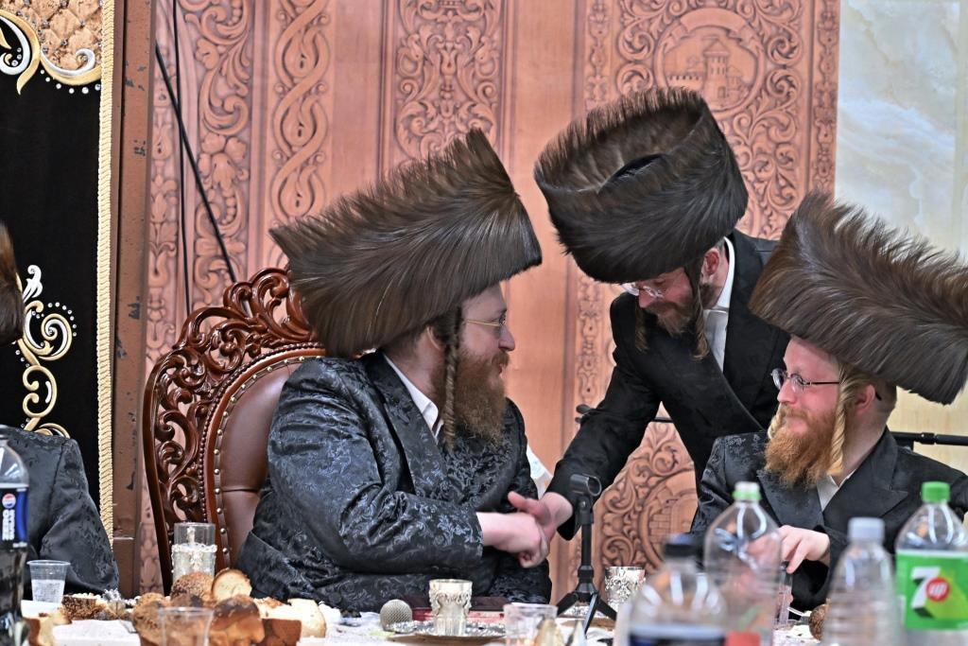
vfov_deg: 10.8
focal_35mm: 127
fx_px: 3415
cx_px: 484
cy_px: 323
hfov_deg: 16.1
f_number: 4
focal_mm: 85
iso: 1000
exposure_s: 1/160
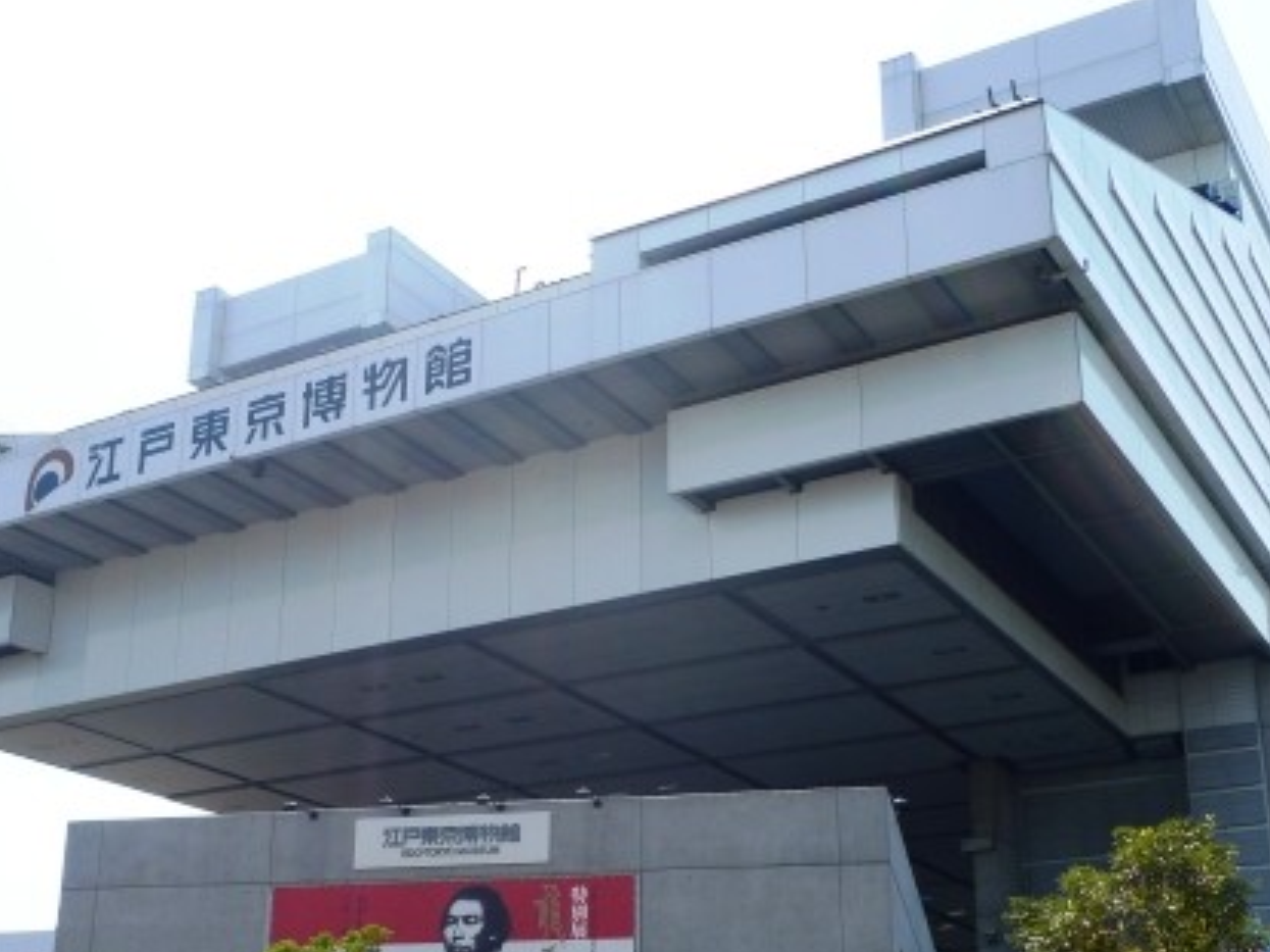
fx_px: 1650
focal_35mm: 45
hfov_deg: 42.0
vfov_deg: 32.0
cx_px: 552
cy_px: 606
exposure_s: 1/640
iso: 80
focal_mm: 7.4
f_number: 4
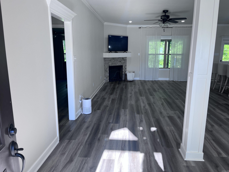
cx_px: 114
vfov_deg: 53.1
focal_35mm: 26
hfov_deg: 67.3
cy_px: 86
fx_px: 172
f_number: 1.6
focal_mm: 5.1
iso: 40
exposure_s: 1/179
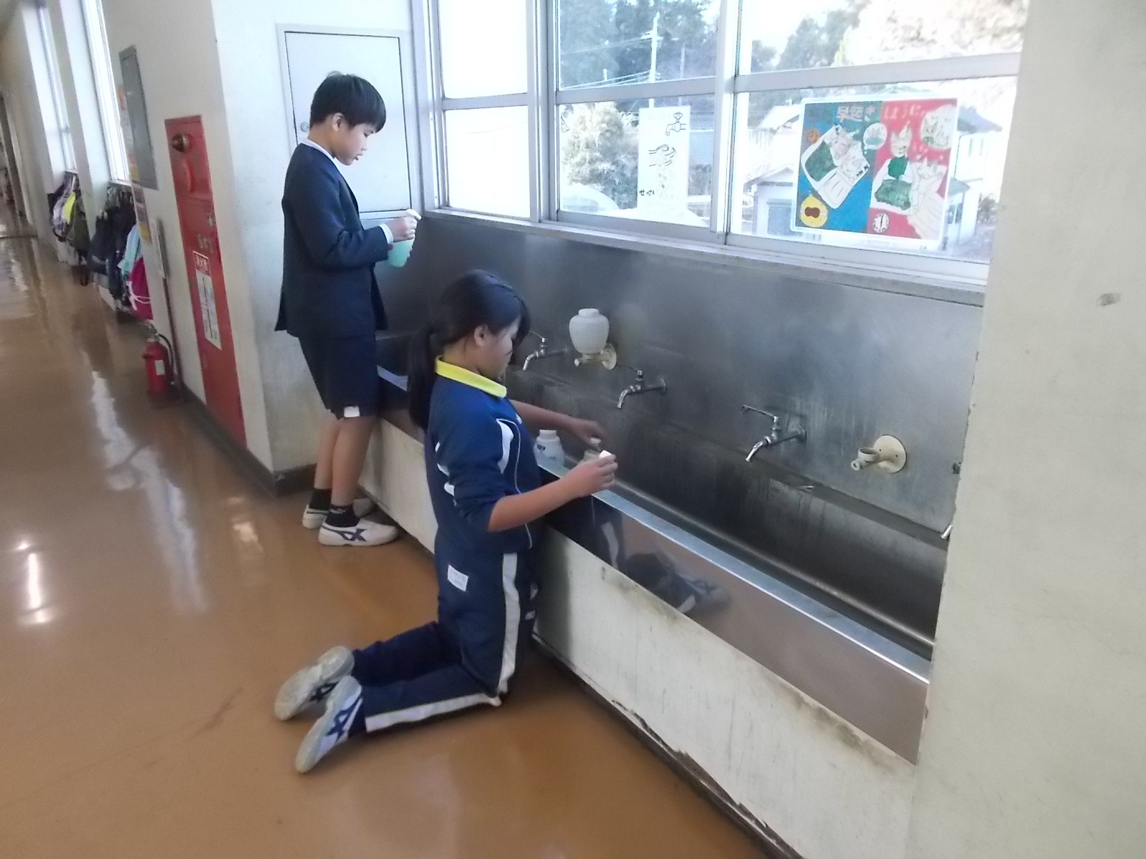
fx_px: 861
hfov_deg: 67.3
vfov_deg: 53.1
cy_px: 430
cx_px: 573
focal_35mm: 26
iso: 560
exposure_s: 1/125
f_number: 3.2
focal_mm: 4.6
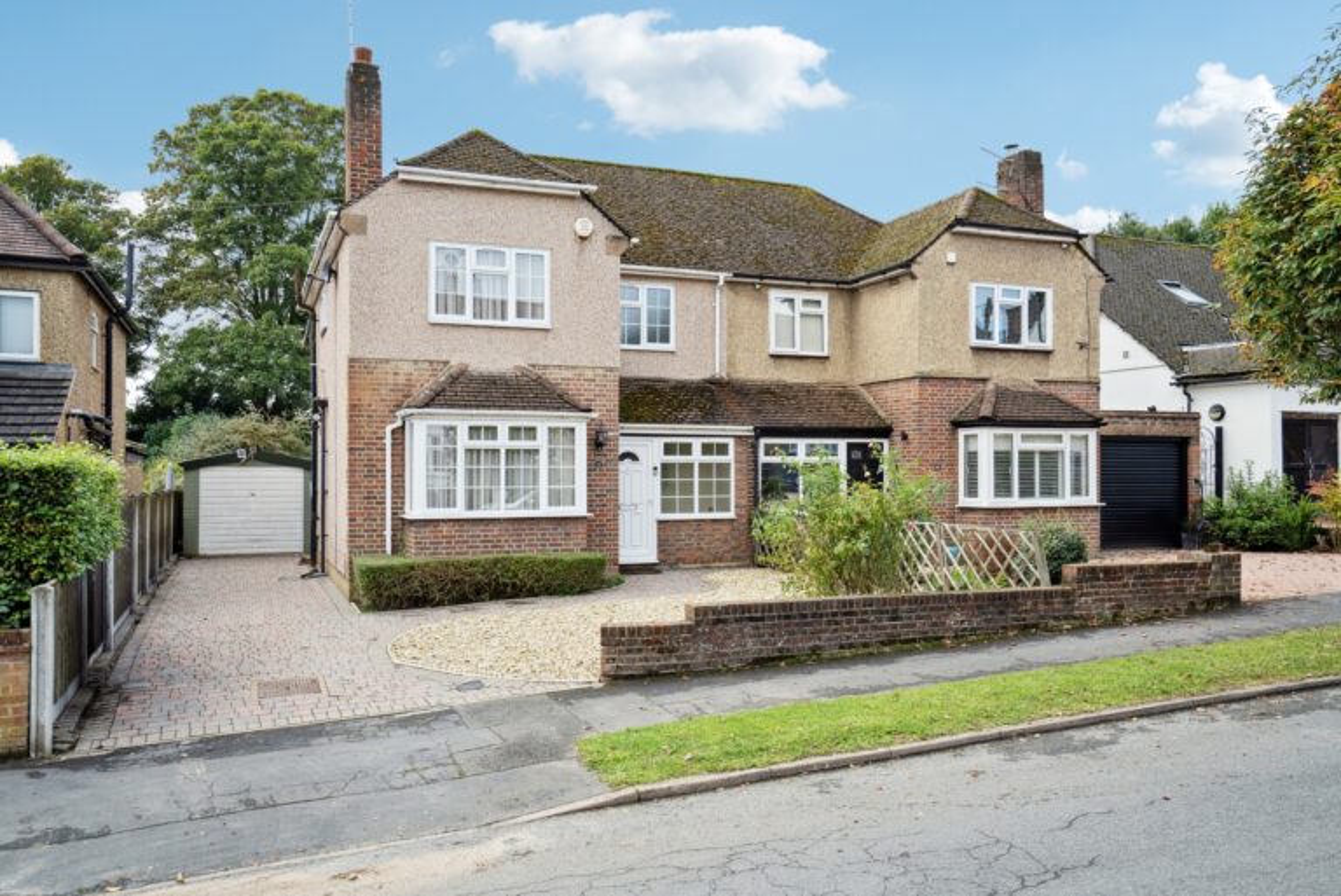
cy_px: 448
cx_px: 670
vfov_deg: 45.0
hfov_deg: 63.6
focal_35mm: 29
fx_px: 1081
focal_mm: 29
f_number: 6.3
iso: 640
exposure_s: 1/800
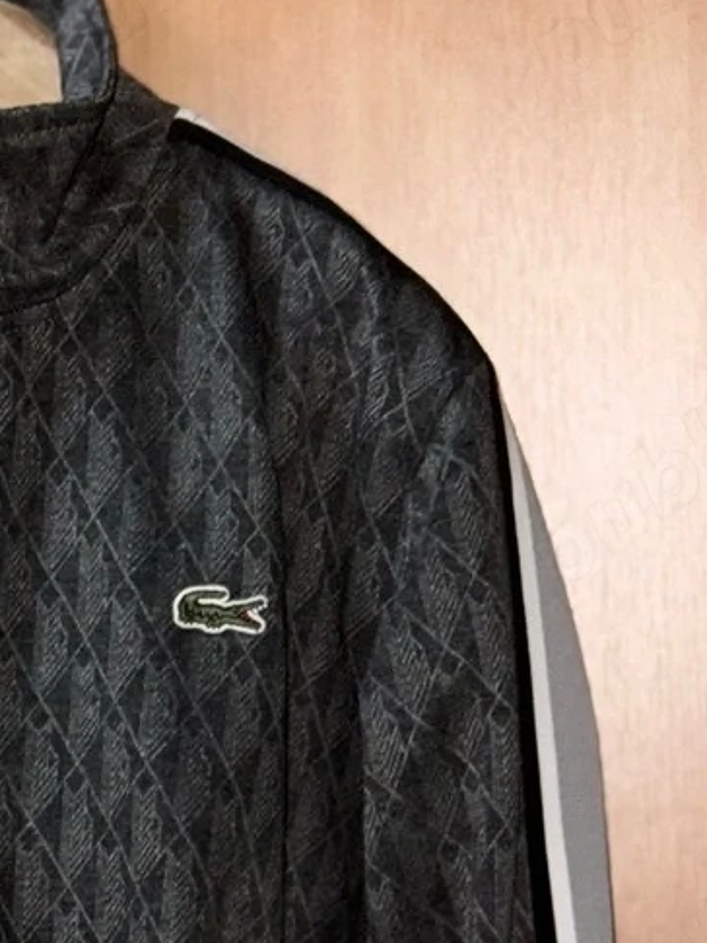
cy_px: 1013
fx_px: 3593
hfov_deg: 11.0
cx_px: -136
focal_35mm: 132
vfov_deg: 14.6
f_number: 1.78
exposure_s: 1/4
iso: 64
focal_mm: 6.76
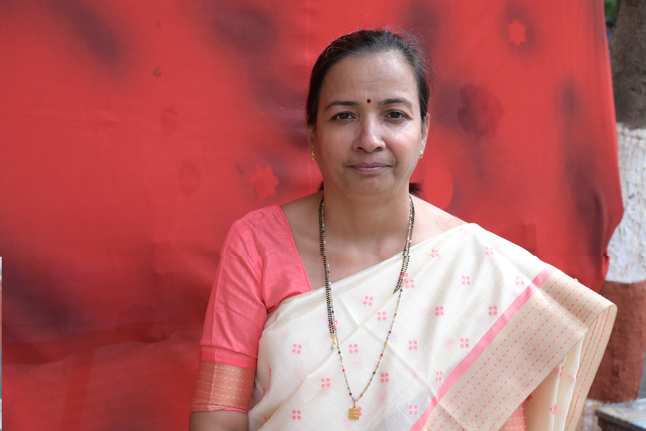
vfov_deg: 24.2
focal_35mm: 56
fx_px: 1005
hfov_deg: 35.6
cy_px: 216
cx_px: 323
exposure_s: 1/125
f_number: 6.3
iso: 160
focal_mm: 56
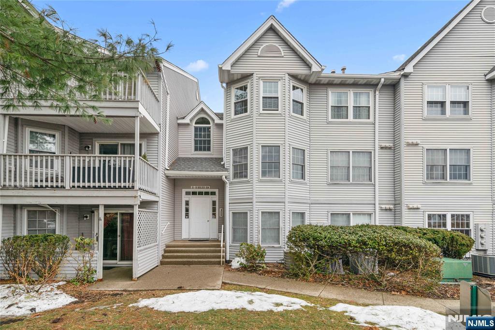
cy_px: 165
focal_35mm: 16
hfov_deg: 96.8
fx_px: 220
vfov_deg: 73.7
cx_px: 248
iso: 400
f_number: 8
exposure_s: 1/320
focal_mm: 16
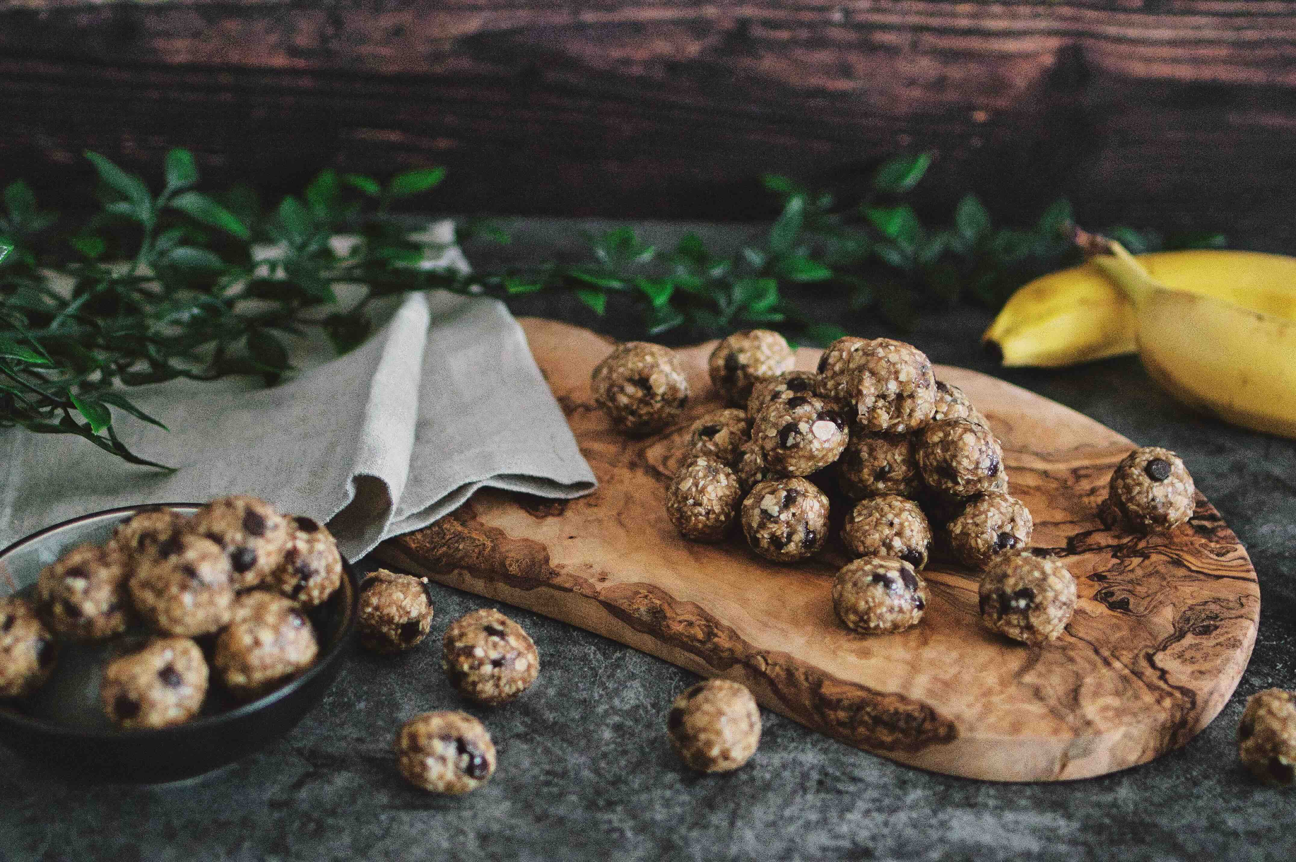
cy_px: 431
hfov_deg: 28.9
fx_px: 2518
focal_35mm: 70
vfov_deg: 19.4
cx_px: 648
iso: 5600
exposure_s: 1/80
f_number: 1.8
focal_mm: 35
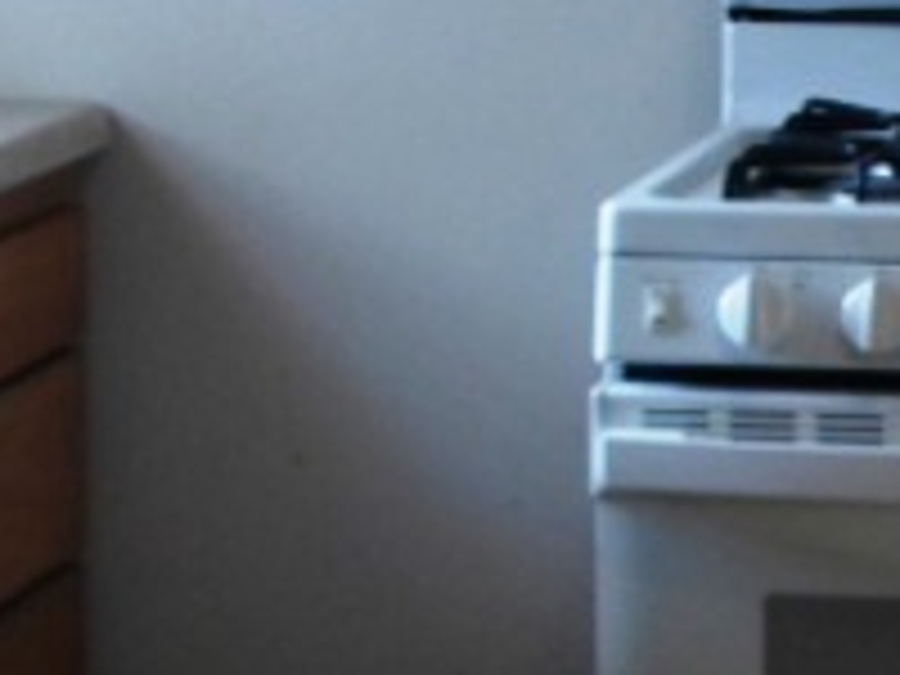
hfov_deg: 10.7
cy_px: -684
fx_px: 4784
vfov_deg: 7.7
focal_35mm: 184
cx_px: 410
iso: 100
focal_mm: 6.5
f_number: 3
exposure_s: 1/45
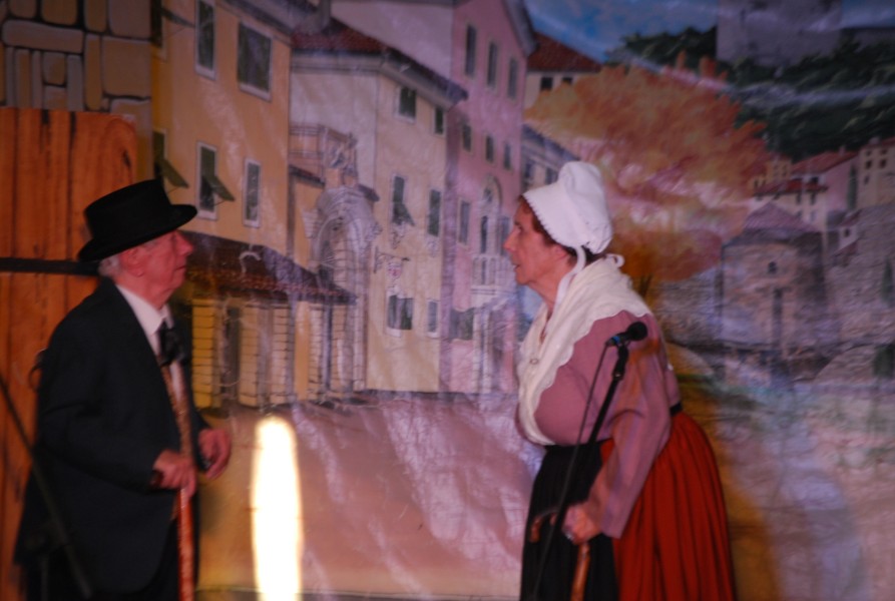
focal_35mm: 183
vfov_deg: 7.5
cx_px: 448
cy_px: 300
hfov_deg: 11.2
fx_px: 4560
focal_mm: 122
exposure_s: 1/50
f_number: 5
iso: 400
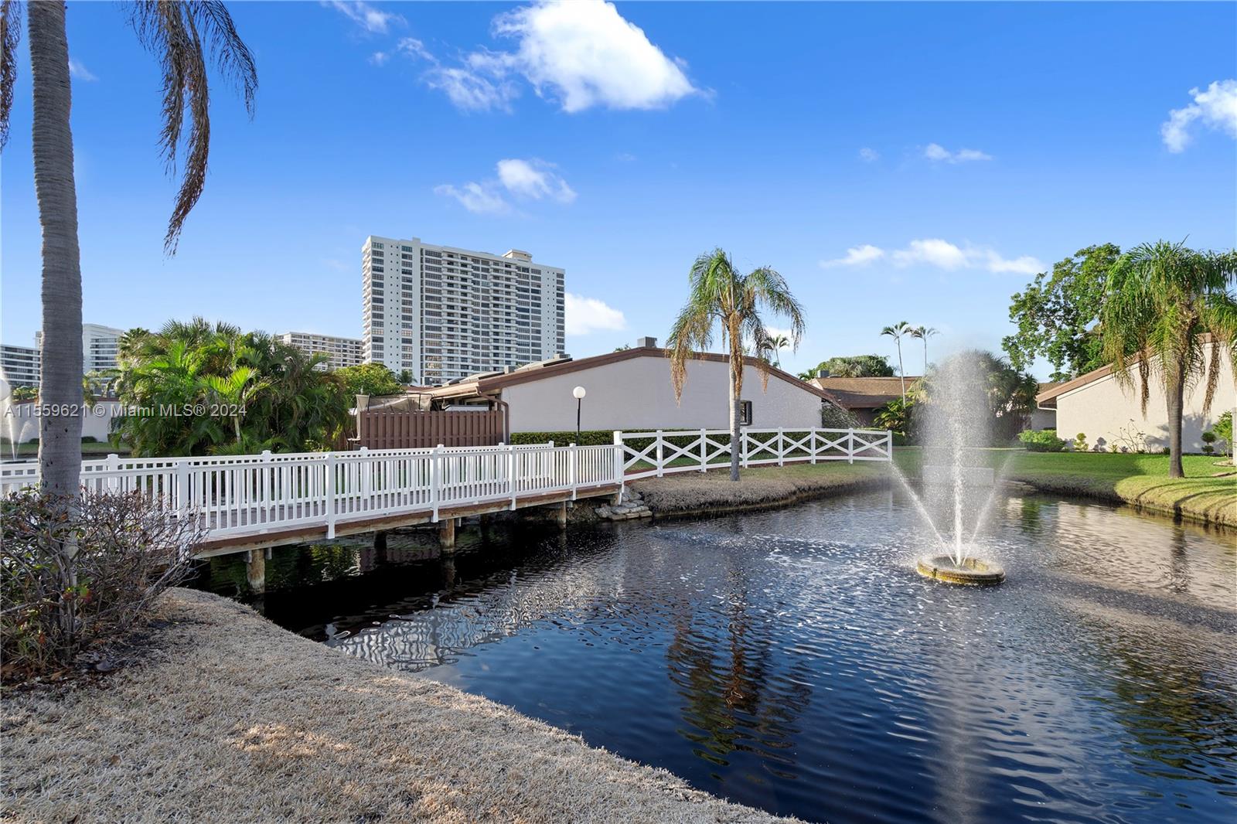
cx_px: 618
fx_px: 550
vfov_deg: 73.7
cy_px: 412
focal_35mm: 16
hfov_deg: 96.7
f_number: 8
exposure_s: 1/100
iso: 400
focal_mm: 16
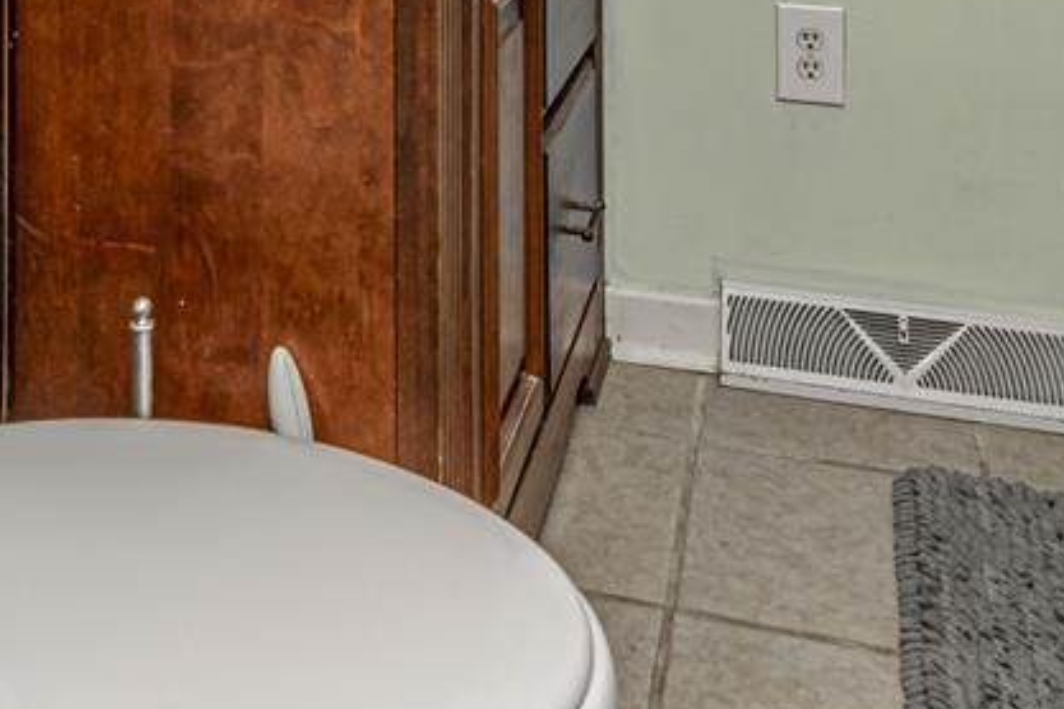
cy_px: -170
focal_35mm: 46
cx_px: 321
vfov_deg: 25.8
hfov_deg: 41.9
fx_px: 1359
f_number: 10
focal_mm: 10
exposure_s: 1/60
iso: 500
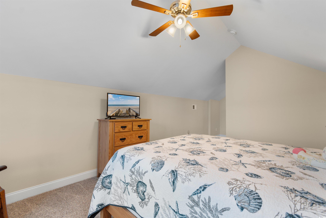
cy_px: 109
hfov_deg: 100.4
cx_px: 163
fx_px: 136
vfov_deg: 77.3
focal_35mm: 15
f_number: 4.5
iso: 100
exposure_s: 1/13
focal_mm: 10
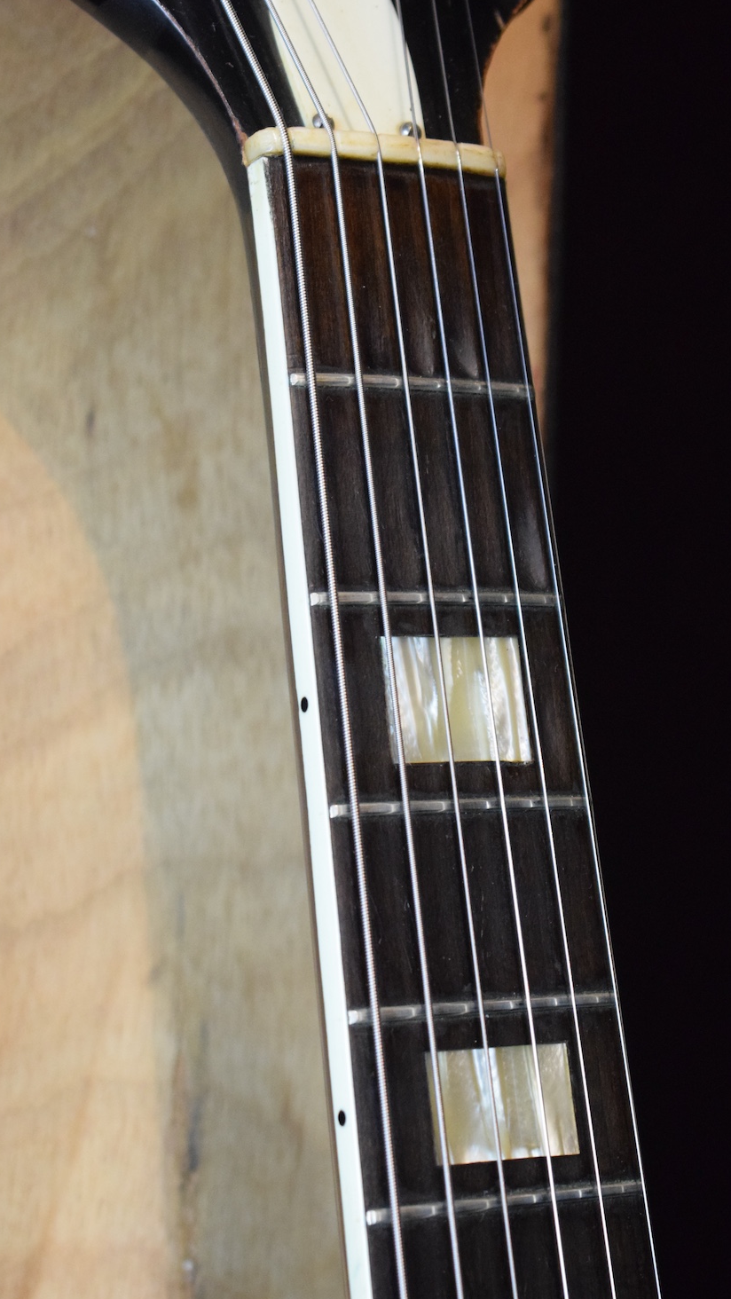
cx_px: 391
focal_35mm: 89
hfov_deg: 13.7
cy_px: 657
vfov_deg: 24.0
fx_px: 3049
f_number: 5.6
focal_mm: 55
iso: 4000
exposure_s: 1/60
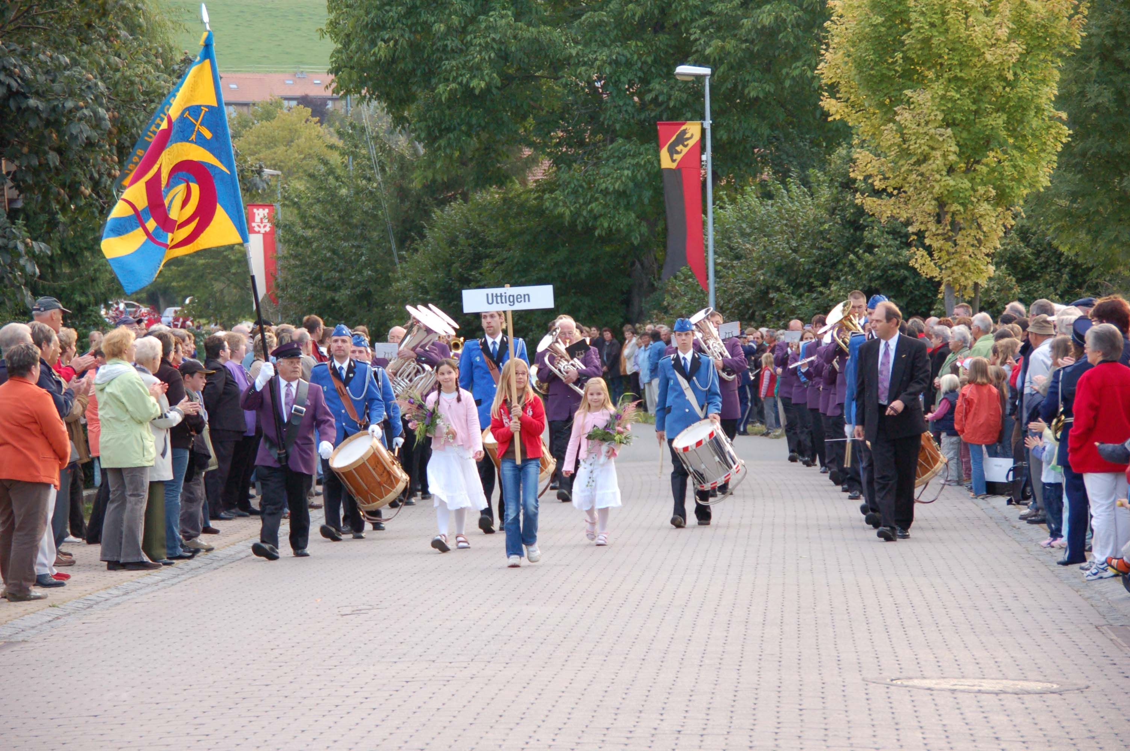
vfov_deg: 9.9
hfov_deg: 14.9
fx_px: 4328
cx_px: 565
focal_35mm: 138
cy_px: 376
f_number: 5.6
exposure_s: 1/125
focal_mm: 92
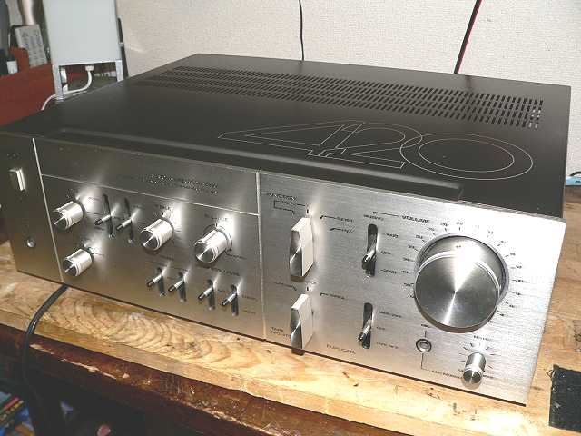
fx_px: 604
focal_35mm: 36
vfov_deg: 39.7
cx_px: 290
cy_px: 218
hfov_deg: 51.4
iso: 100
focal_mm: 6
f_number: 2.8
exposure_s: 1/60
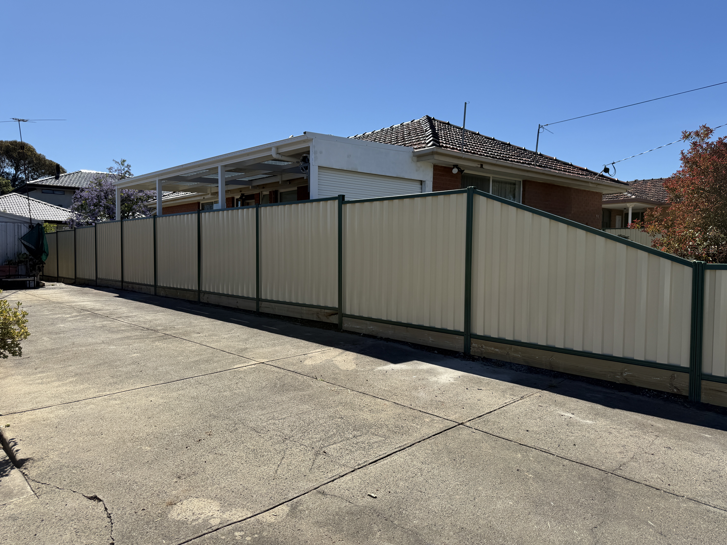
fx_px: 504
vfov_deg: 56.8
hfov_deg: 71.6
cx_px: 364
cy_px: 272
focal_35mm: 24
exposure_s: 1/5319
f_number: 1.78
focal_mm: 6.76
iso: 80
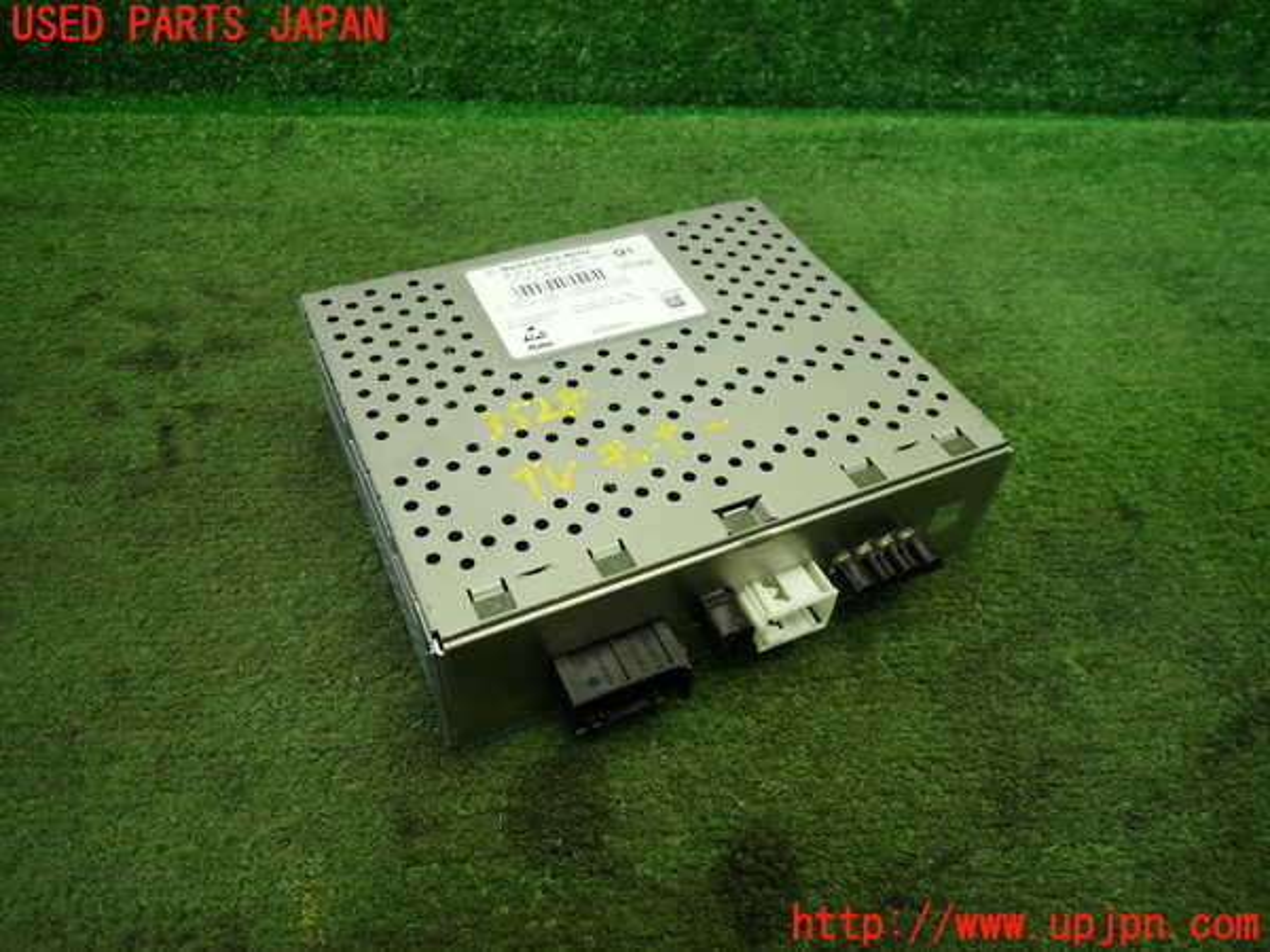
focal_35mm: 25
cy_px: 476
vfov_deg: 54.9
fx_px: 917
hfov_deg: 69.4
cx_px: 635
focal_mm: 4.5
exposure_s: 1/60
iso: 125
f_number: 2
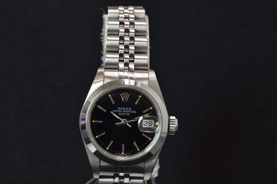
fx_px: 1039
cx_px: 138
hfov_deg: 15.2
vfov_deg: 10.2
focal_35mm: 135
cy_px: 92
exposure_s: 1/2.5
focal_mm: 90
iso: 100
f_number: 18
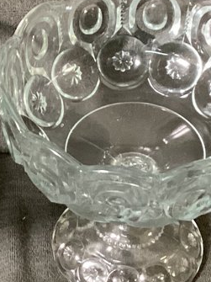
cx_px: 0
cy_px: 122
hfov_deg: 10.5
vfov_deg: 14.1
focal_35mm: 140
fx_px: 1139
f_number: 2.4
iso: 400
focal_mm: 3.3
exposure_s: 1/40
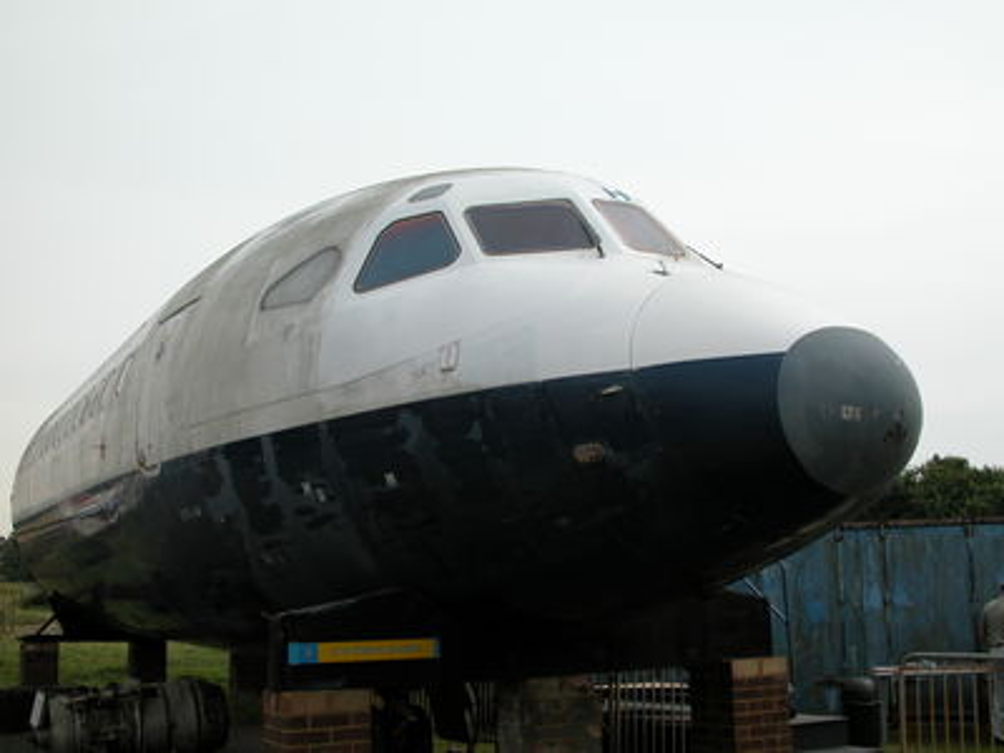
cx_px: 502
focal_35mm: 39
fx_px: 1131
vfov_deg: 36.8
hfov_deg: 47.9
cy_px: 376
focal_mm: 10
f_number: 7.2
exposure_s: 1/301
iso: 100
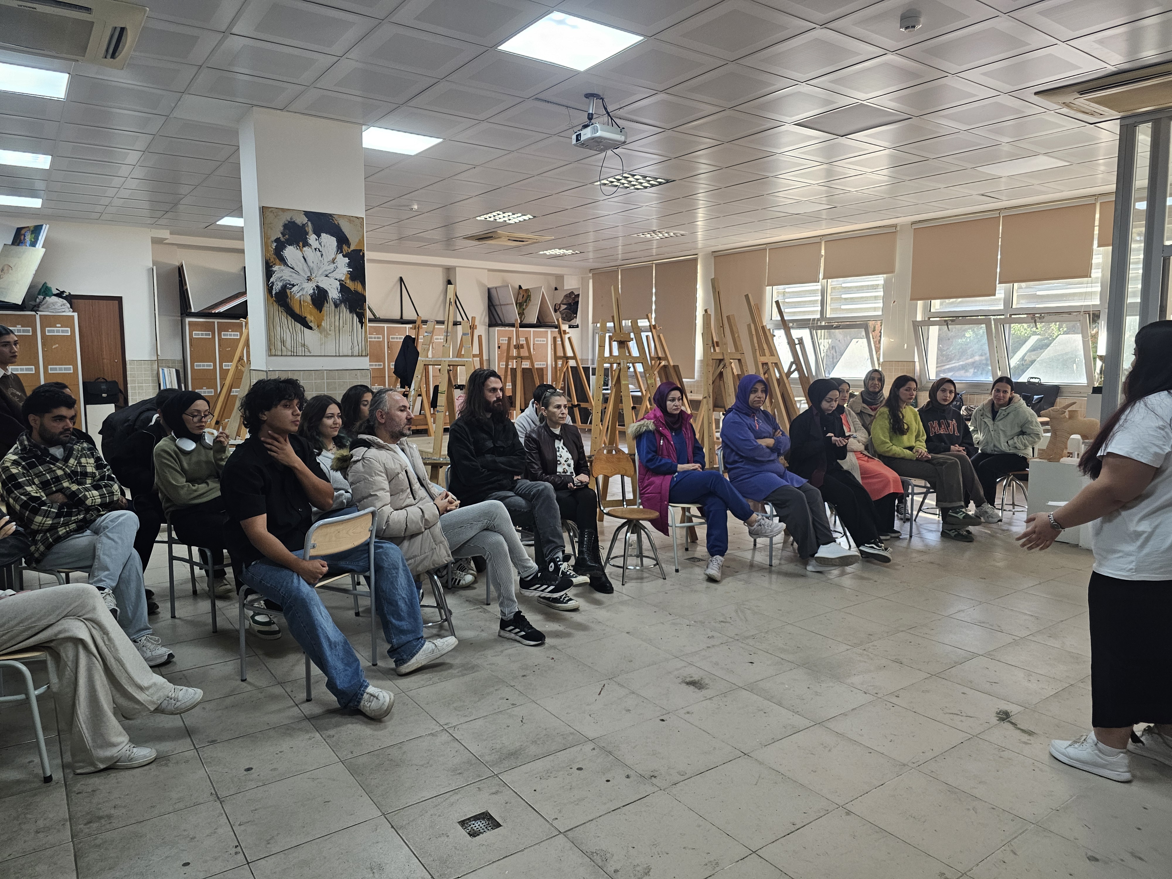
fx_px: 779
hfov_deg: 73.9
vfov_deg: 58.9
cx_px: 586
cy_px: 440
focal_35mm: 23
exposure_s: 1/180
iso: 200
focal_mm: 6.3
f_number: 1.7
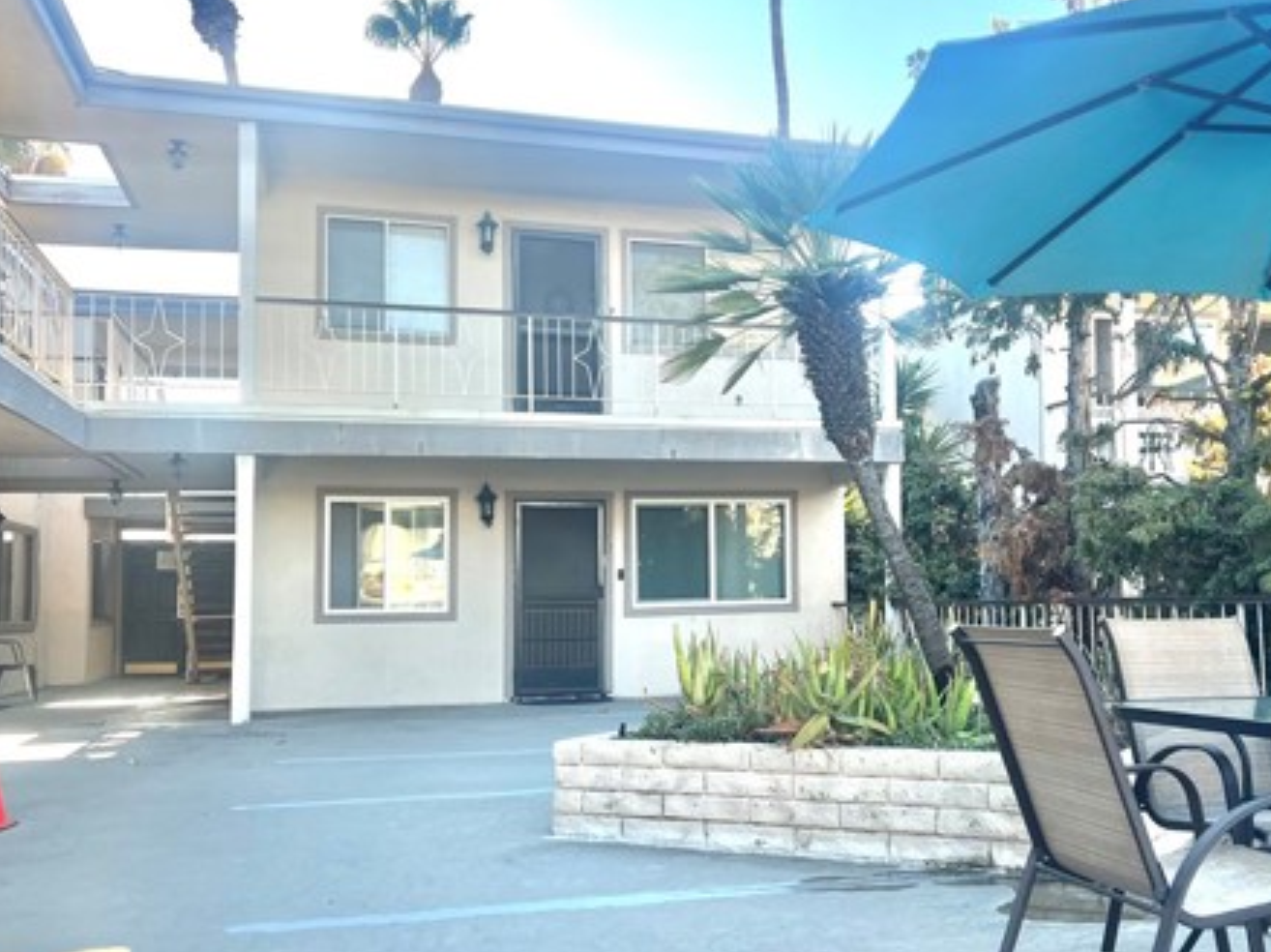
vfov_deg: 37.7
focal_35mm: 38
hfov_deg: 48.3
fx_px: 1394
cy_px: 511
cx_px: 827
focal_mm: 5.7
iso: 50
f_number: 1.5
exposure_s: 1/509
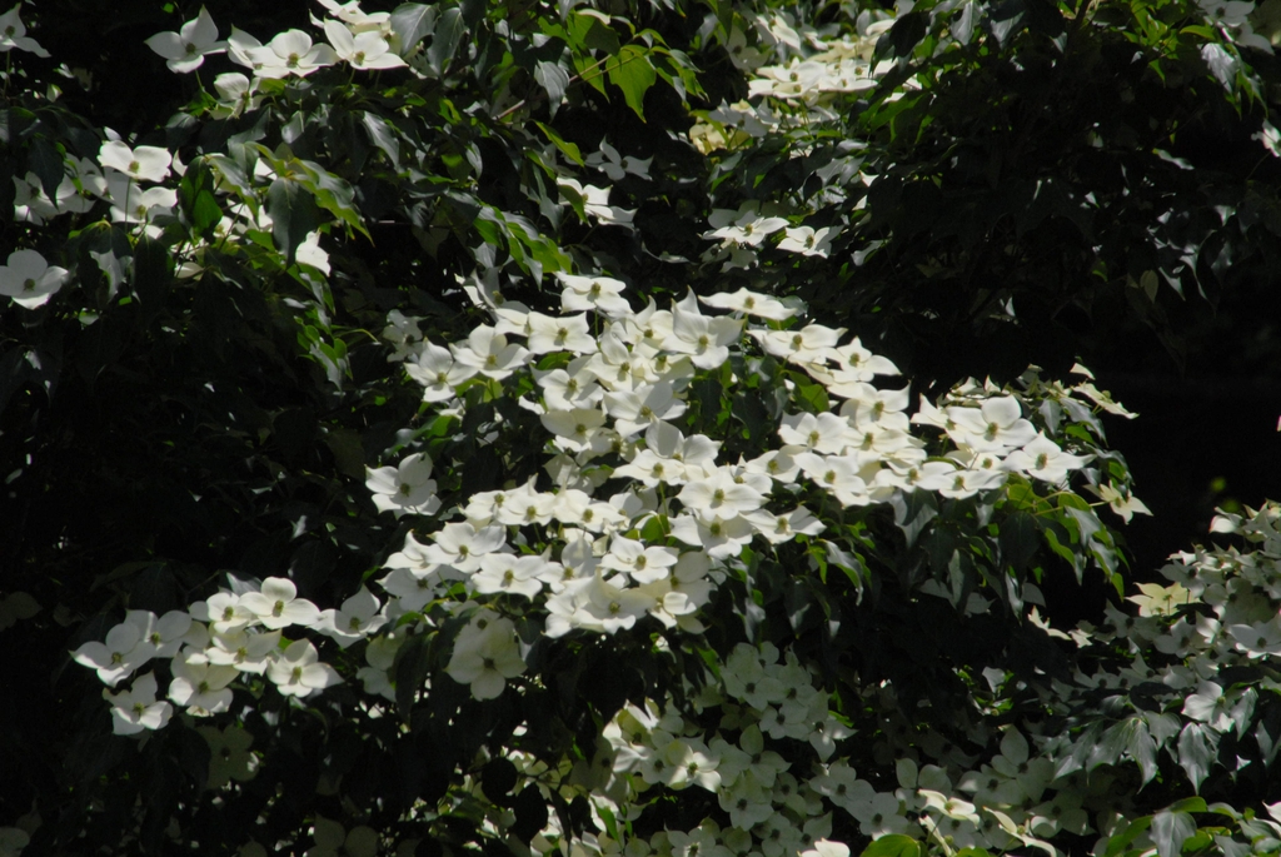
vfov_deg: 3.1
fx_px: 16028
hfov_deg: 4.6
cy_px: 428
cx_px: 640
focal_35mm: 450
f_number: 13
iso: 400
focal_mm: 300
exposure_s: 1/640
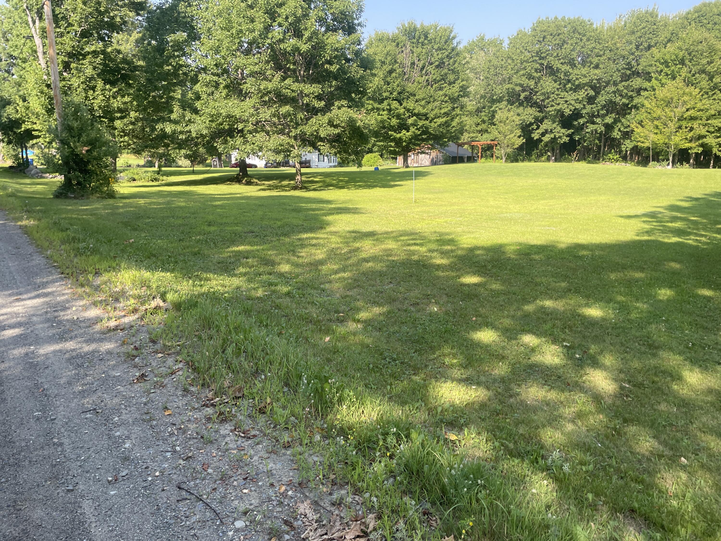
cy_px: 270
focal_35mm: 26
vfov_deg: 53.1
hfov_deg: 67.3
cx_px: 360
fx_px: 542
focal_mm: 4.2
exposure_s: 1/558
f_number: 1.6
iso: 32
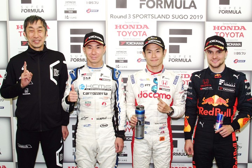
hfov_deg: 46.4
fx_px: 294
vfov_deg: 31.9
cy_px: 84
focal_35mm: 42
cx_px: 126
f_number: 5.6
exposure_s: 1/60
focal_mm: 28
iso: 400
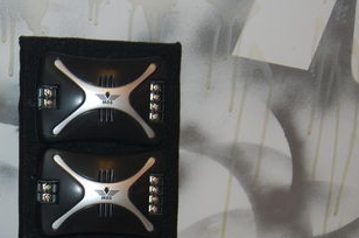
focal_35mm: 106
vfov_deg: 12.8
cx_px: 13
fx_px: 1055
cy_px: 218
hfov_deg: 18.9
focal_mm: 34
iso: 400
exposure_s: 1/60
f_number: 4.5
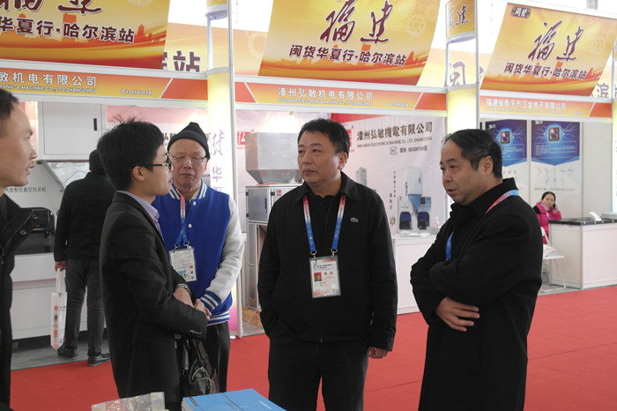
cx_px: 308
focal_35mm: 40
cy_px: 206
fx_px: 685
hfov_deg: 48.5
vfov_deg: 33.4
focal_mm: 26
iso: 800
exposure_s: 1/25
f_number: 4
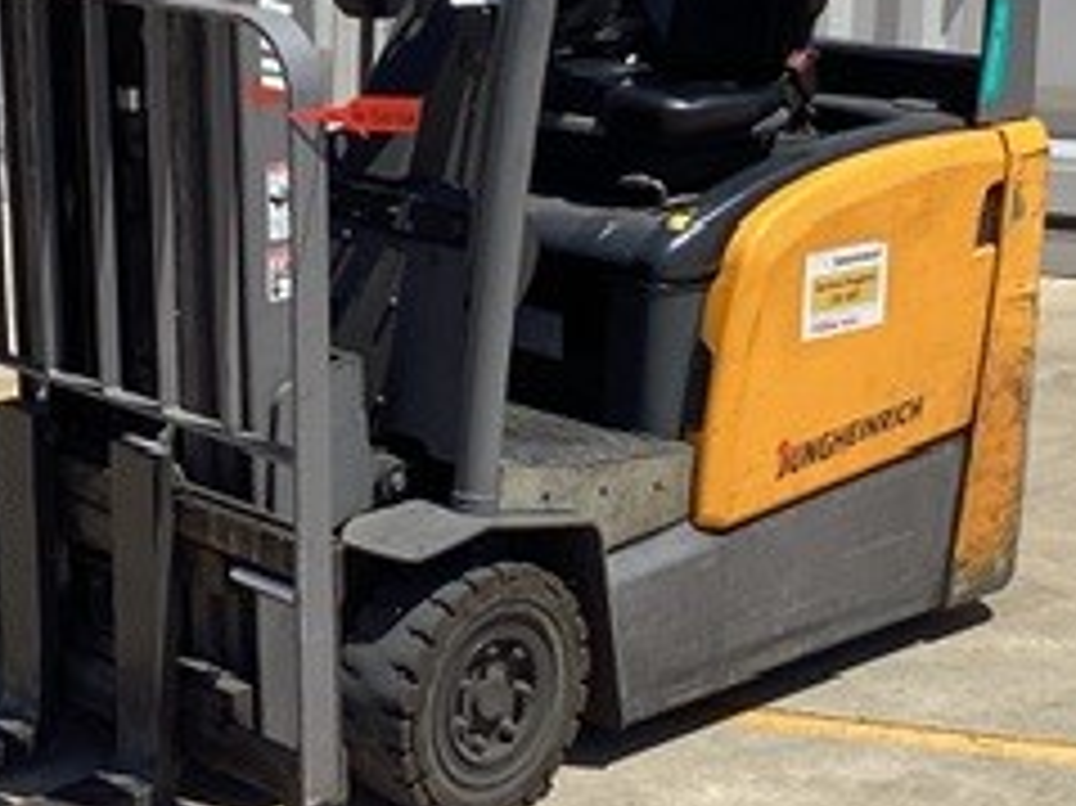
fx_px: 2579
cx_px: 347
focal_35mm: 83
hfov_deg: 23.4
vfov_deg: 17.7
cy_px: 194
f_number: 2.4
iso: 25
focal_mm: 3.3
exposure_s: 1/1733
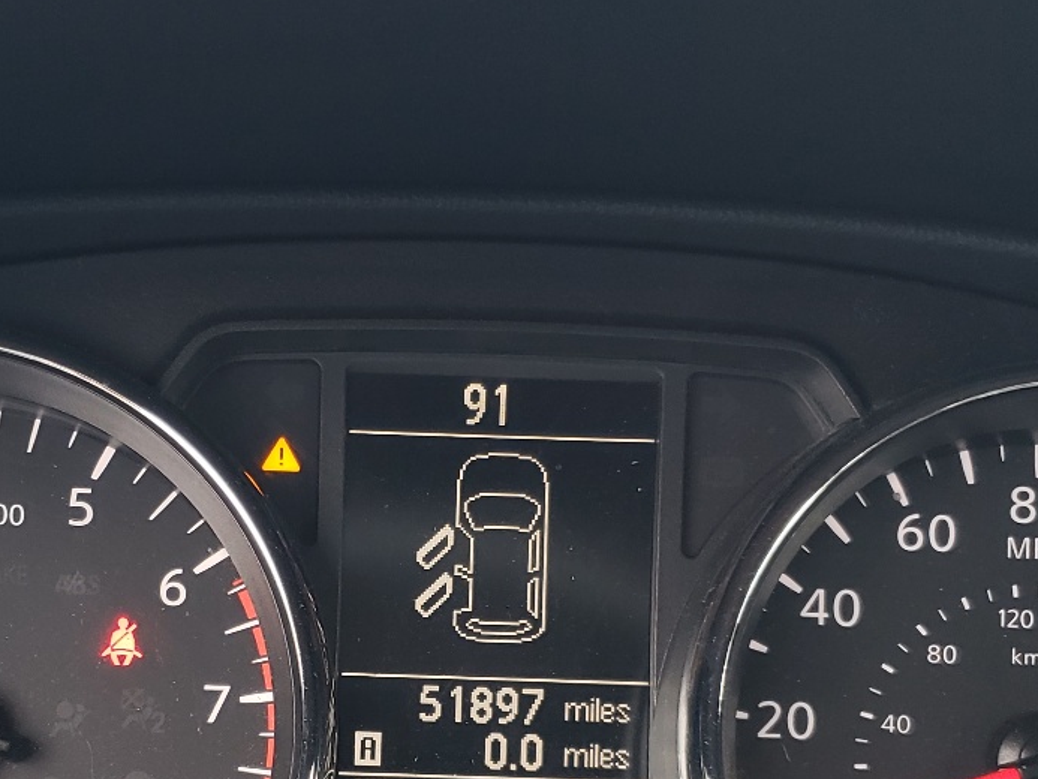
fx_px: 1799
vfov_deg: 23.9
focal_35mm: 60
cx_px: 374
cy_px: 655
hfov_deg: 32.0
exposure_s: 1/60.2
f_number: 1.5
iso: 60
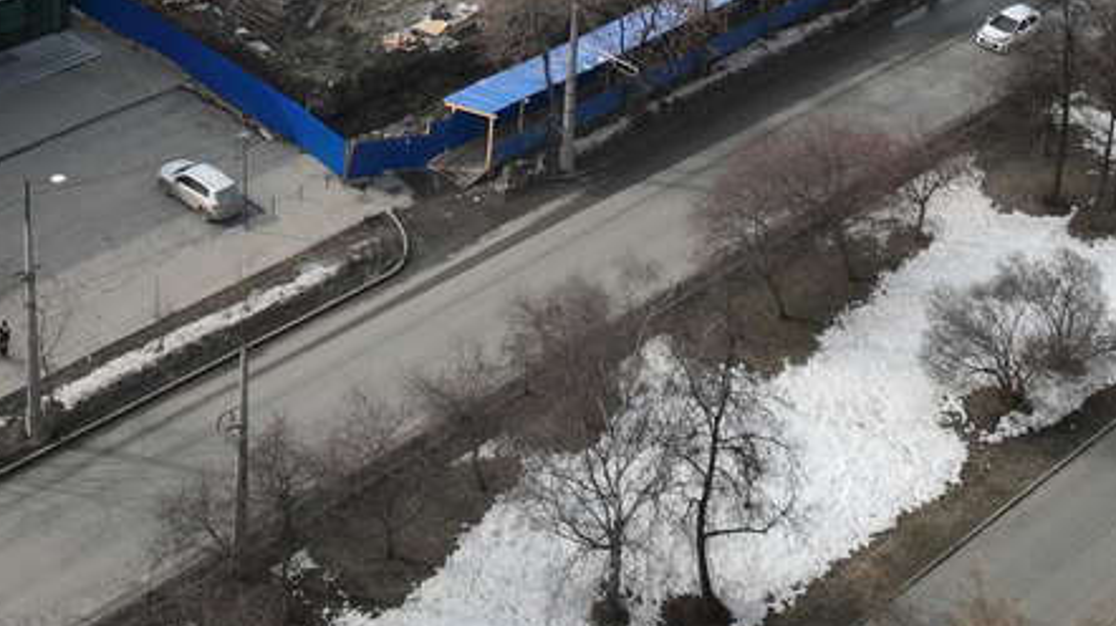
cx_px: 61
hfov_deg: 28.3
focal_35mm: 71
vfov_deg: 15.6
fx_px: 2100
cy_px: -327
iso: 110
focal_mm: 12.29
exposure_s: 1/1600
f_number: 2.8
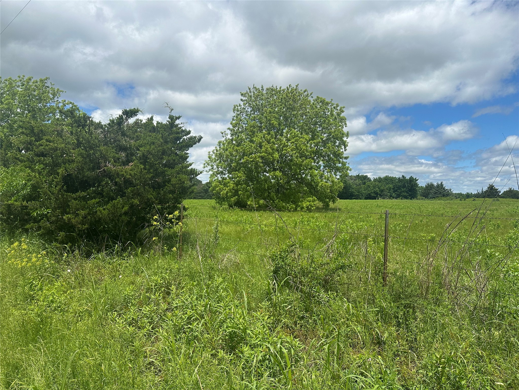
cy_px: 195
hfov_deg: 71.6
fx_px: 360
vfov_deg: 56.8
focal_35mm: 24
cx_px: 260
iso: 80
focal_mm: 6.86
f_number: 1.78
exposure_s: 1/6623
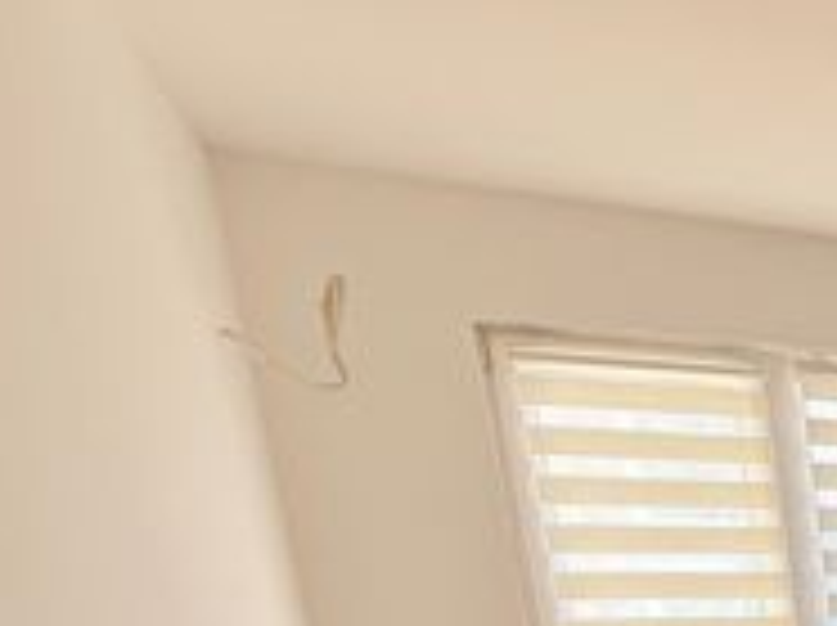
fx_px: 1280
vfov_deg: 22.7
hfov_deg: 22.3
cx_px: 1492
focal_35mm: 53
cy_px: 923
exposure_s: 1/118
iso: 64
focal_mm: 2.22
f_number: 2.2
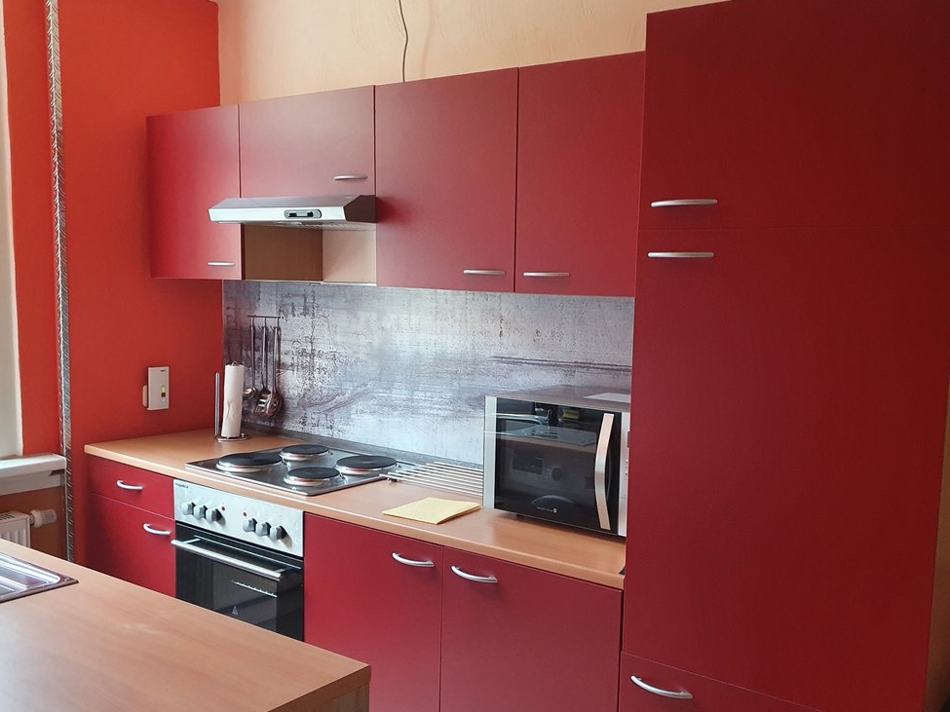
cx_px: 541
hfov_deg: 56.6
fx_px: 878
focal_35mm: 32
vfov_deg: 44.1
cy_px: 390
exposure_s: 1/50
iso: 400
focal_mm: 4.32
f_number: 1.5
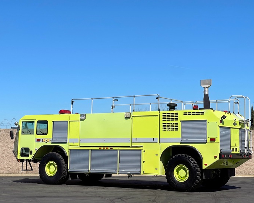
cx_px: 137
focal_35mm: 71
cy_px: 100
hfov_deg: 26.8
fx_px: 534
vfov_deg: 21.6
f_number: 2.2
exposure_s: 1/2222
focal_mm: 7.5
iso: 20
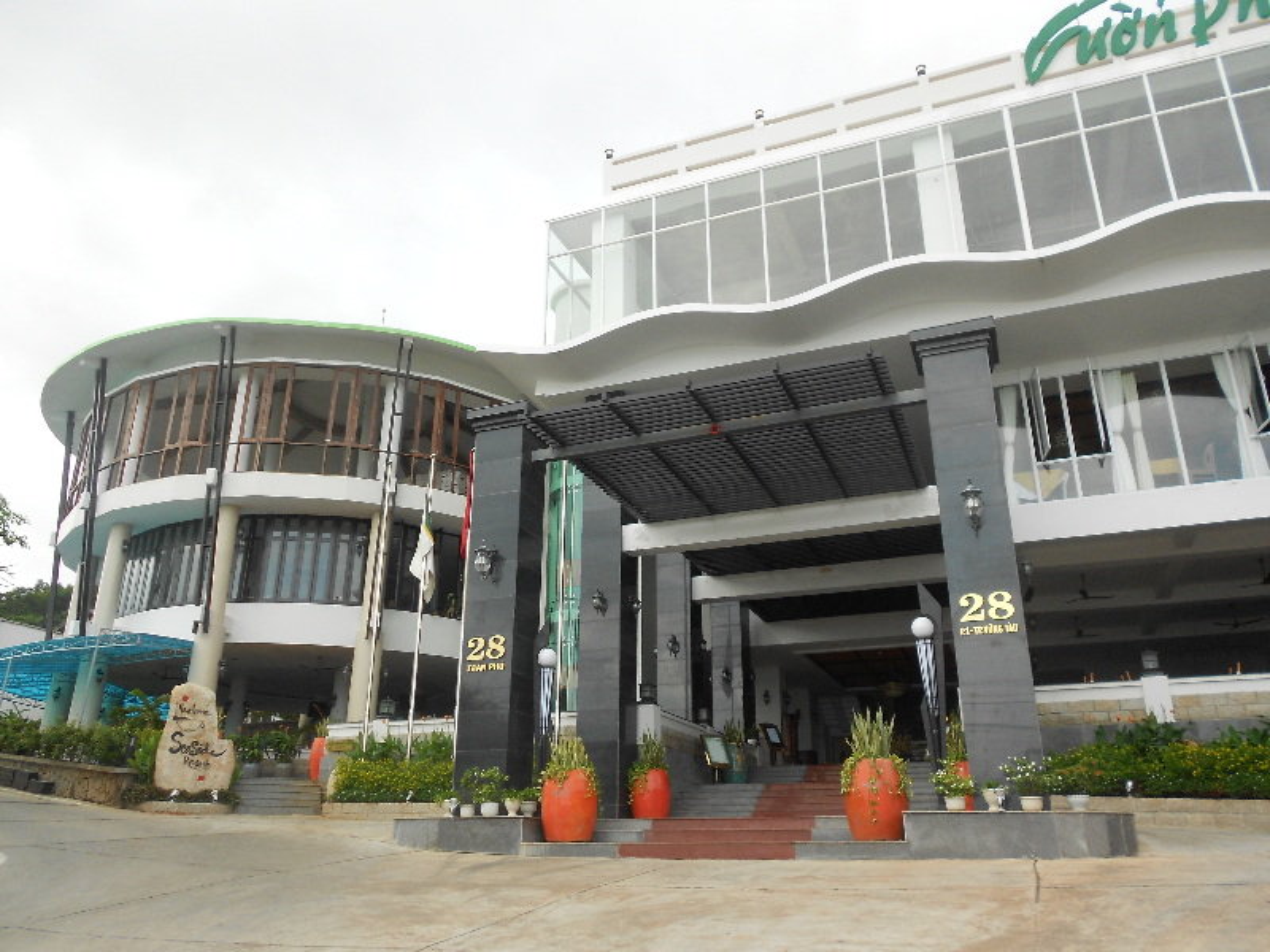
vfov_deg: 53.1
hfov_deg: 67.3
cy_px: 476
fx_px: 954
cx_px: 635
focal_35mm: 26
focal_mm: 4.6
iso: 80
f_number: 3.2
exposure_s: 1/250
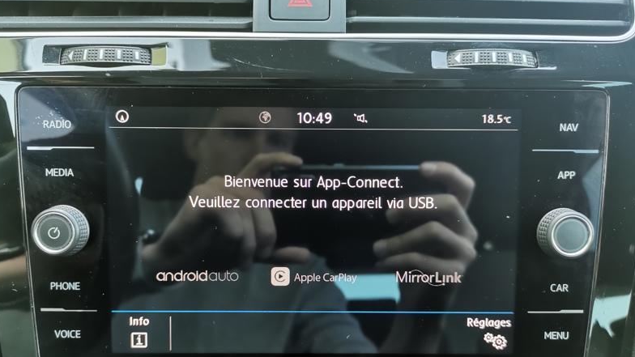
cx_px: 314
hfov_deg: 64.3
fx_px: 505
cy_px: 207
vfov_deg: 38.8
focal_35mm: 30
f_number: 1.8
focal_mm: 5.58
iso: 200
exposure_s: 1/100
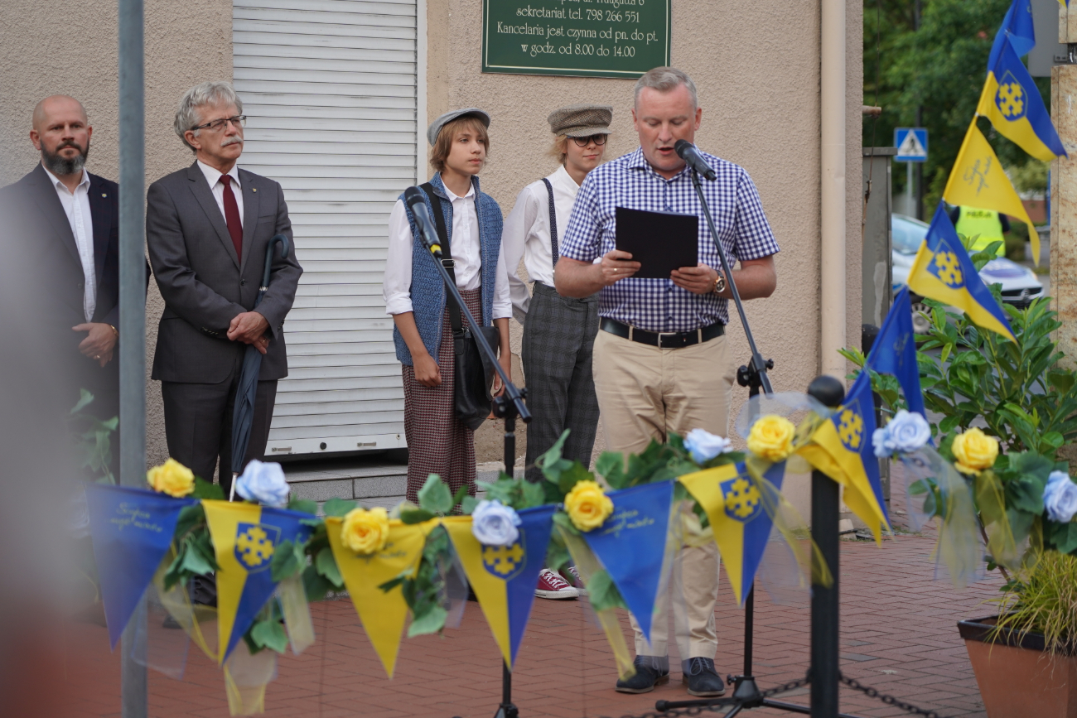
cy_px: 359
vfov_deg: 13.0
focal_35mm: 105
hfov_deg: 19.5
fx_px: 3141
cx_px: 538
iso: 250
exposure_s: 1/160
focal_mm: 105
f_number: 4
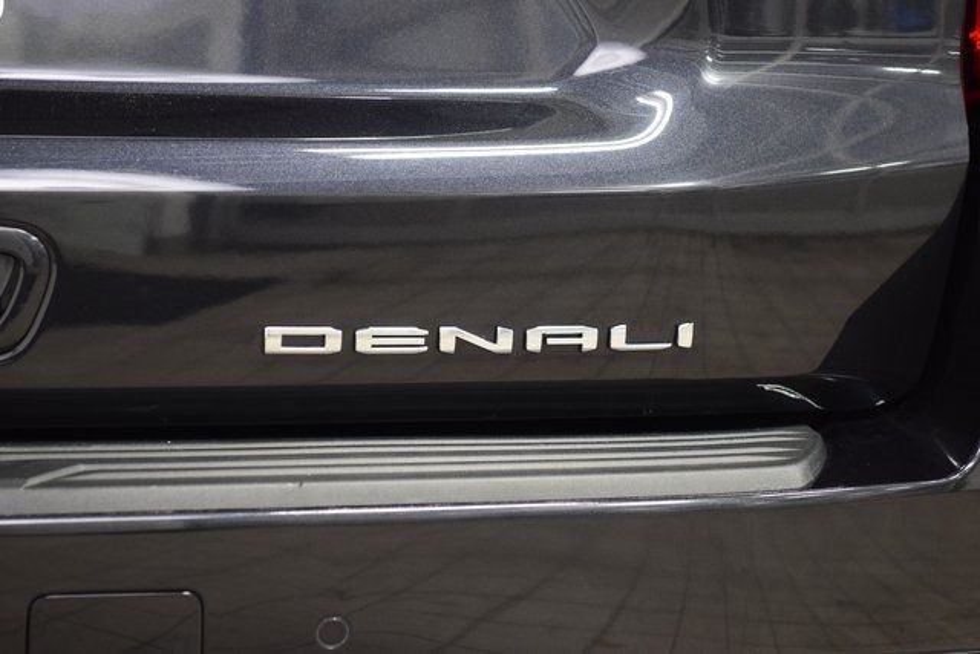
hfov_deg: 19.5
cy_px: 327
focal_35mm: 105
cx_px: 490
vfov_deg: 13.0
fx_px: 2859
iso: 1600
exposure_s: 1/30
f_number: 4
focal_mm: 70
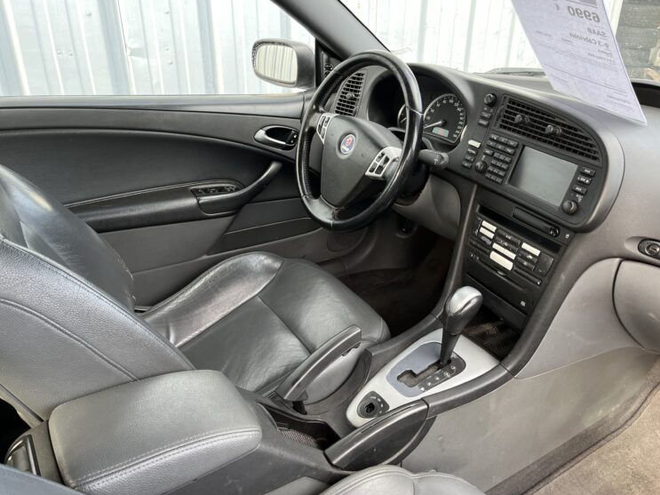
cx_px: 341
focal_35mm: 28
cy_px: 259
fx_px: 534
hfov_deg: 63.4
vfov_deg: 49.7
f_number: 1.6
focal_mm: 5.1
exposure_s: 1/121
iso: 100
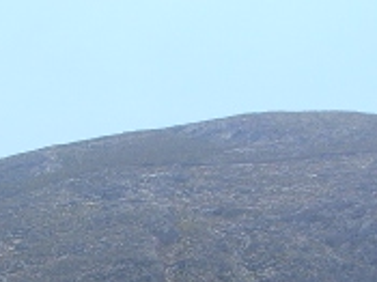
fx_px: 1513
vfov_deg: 10.2
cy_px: 480
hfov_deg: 13.8
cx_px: -69
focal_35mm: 139
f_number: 8
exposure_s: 1/160
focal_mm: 7.9
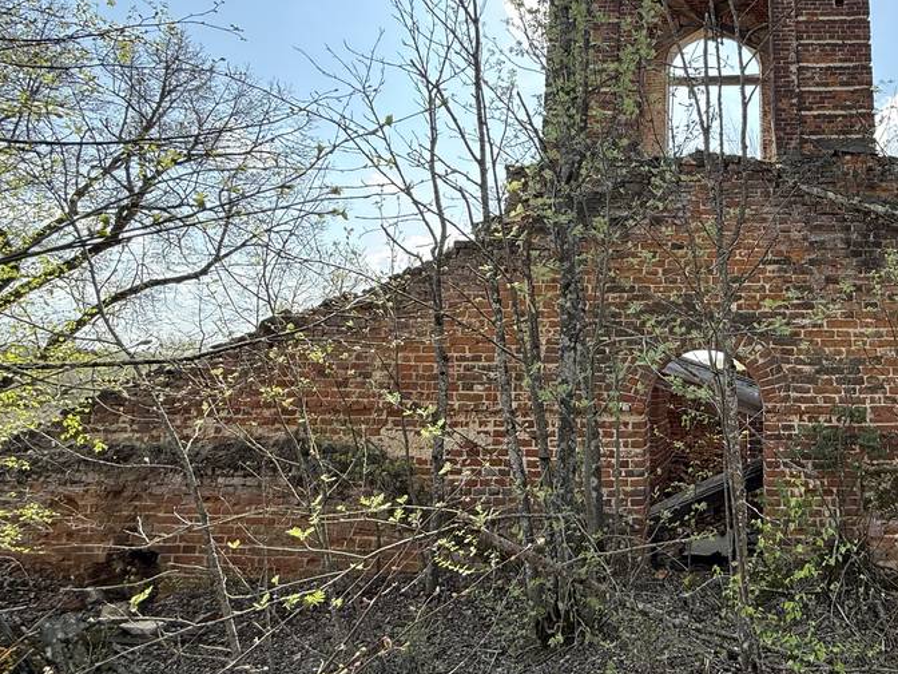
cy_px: 238
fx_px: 649
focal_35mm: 25
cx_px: 706
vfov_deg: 54.0
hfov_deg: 63.9
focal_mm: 2.22
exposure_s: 1/413
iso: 64
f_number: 2.2
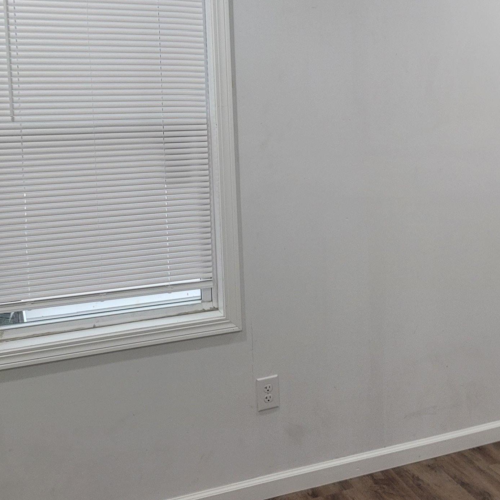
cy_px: 151
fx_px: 833
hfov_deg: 31.2
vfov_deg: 33.0
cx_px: 485
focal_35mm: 51
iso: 200
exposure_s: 1/120
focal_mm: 5.4
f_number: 1.8
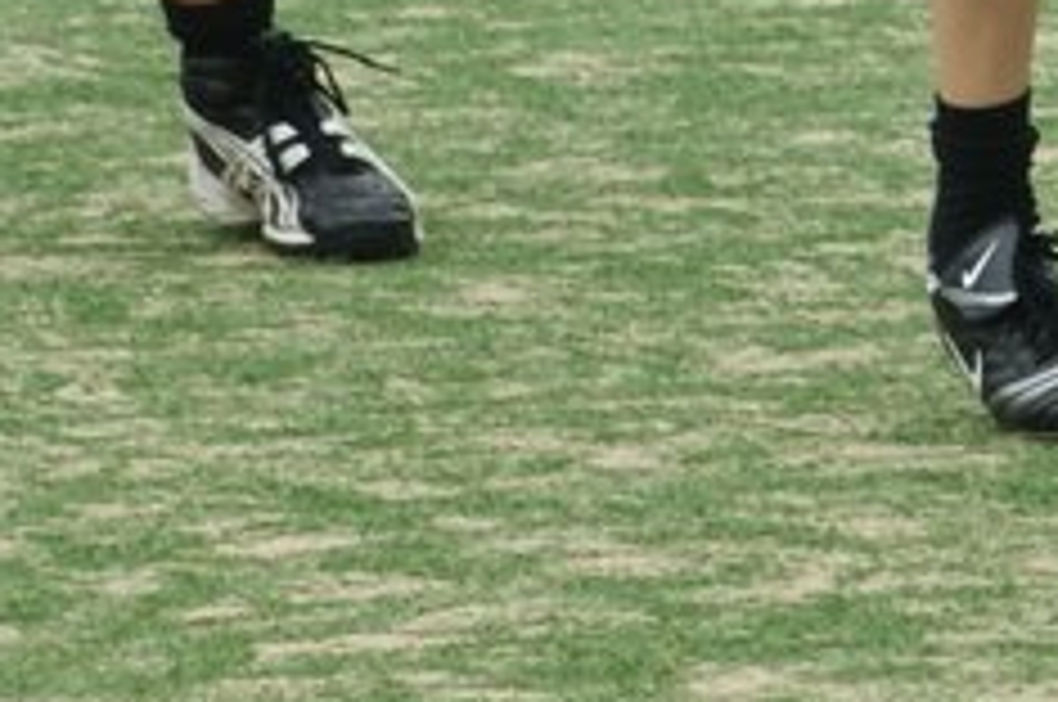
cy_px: -855
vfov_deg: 2.5
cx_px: 963
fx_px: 15731
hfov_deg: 3.8
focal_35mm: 536
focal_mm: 70
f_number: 5.6
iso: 200
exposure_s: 1/400
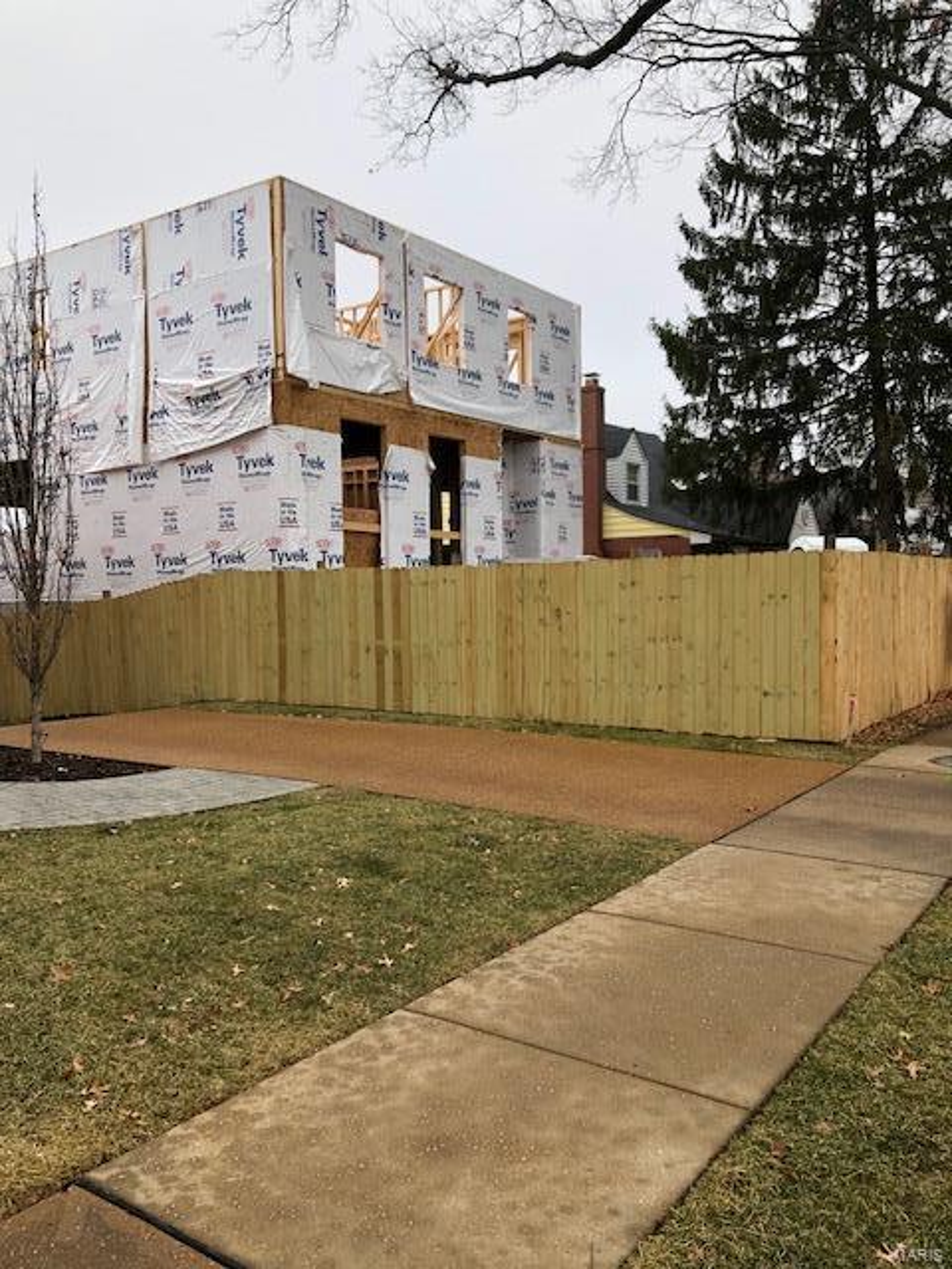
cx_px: 476
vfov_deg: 63.4
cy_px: 634
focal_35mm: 28
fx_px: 1027
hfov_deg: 49.7
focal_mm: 3.99
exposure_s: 1/196
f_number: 1.8
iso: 20
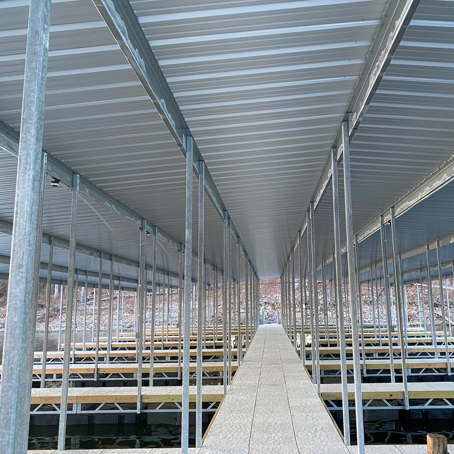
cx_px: 269
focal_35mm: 31
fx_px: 460
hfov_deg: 52.2
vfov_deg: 52.5
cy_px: 229
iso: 160
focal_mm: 4.25
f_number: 1.8
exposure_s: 1/60
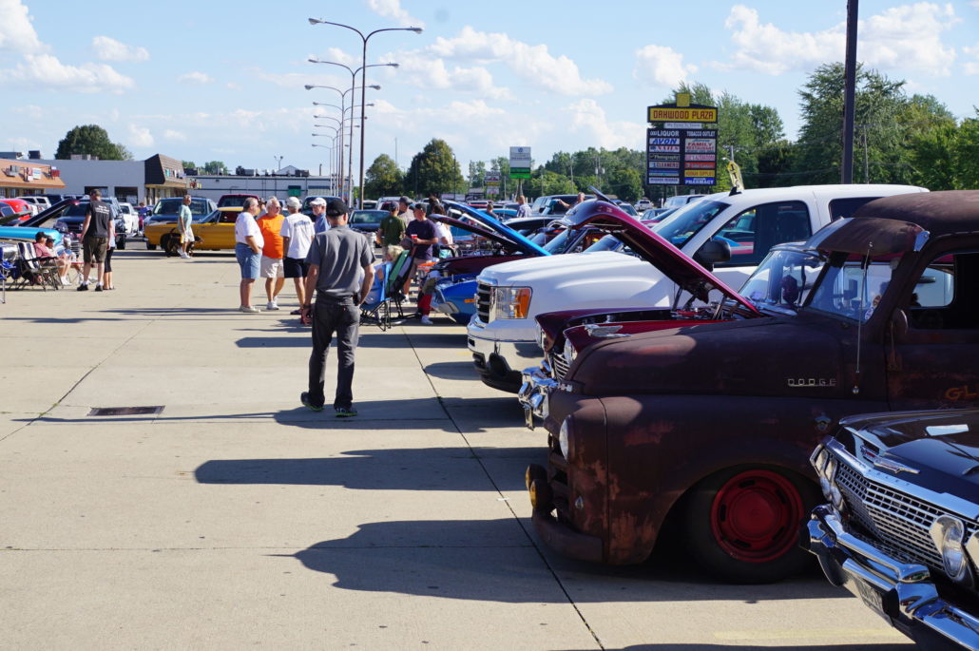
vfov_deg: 25.7
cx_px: 490
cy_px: 326
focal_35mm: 52
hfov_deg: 37.9
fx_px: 1427
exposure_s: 1/125
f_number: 9
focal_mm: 35
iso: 100
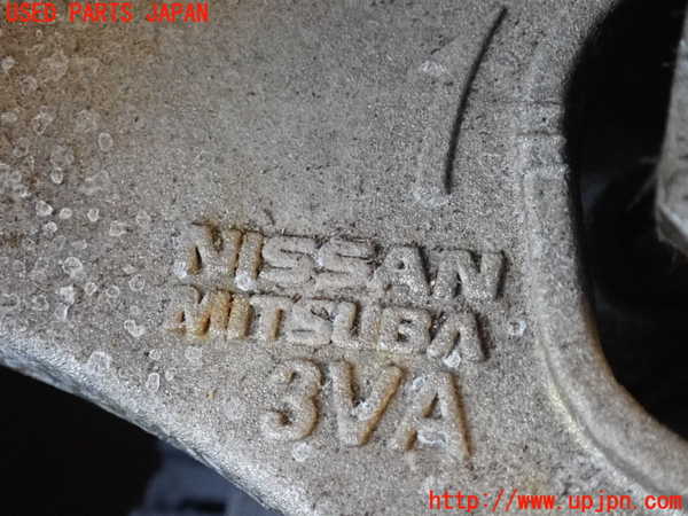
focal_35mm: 100
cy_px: 258
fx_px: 1988
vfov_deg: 14.8
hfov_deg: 19.6
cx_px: 344
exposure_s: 1/125
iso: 1600
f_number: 4.9
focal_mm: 18
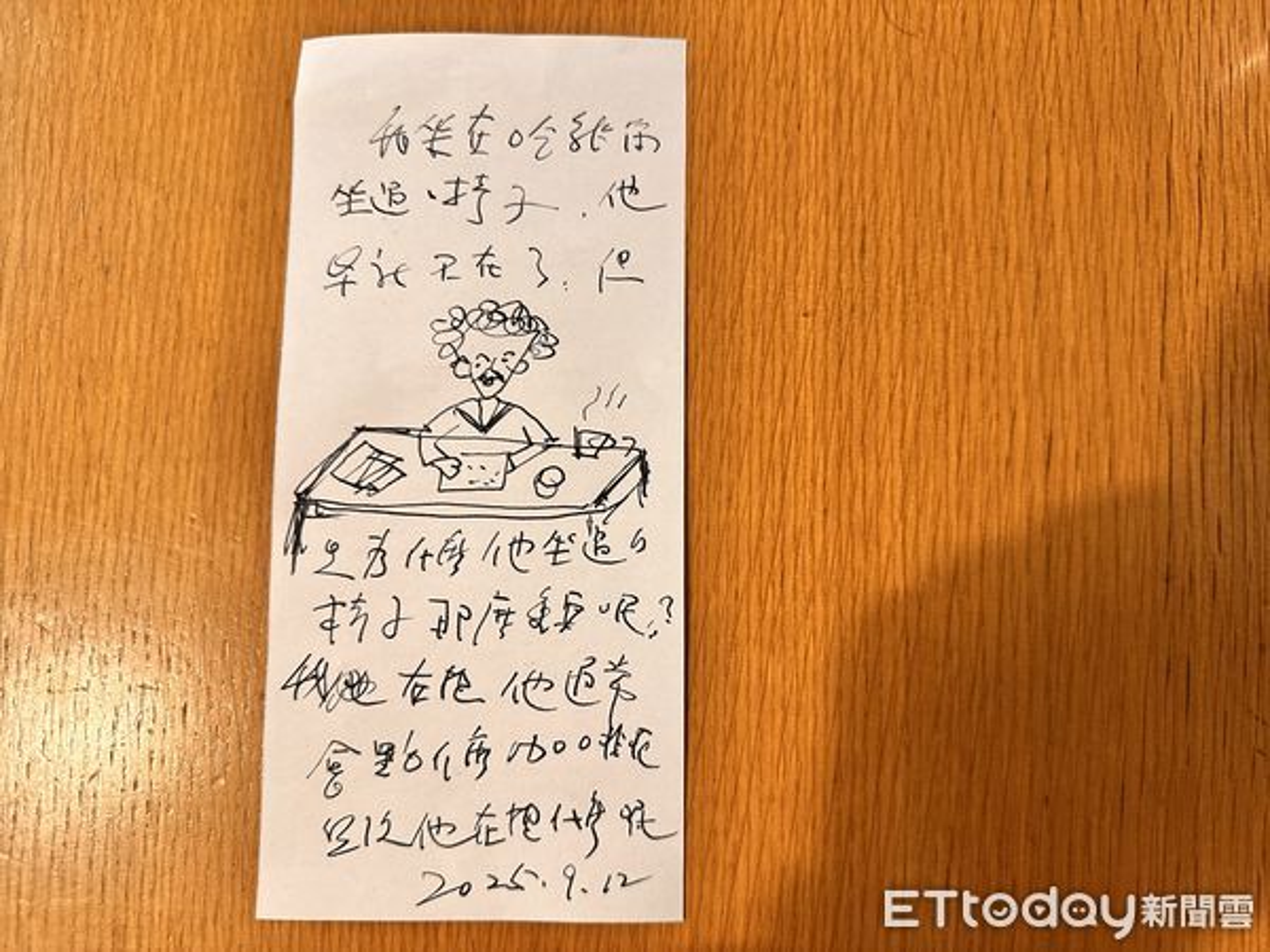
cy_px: 476
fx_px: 881
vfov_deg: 56.8
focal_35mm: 24
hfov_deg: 71.6
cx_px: 635
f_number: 1.78
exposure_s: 1/50
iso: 200
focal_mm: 6.86
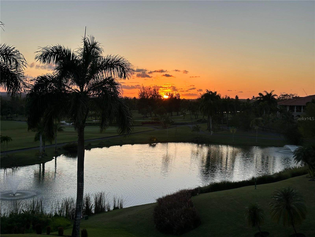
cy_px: 118
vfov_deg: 30.3
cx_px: 158
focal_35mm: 48
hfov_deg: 39.7
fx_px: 437
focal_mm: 6.86
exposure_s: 1/1062
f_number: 1.78
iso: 64
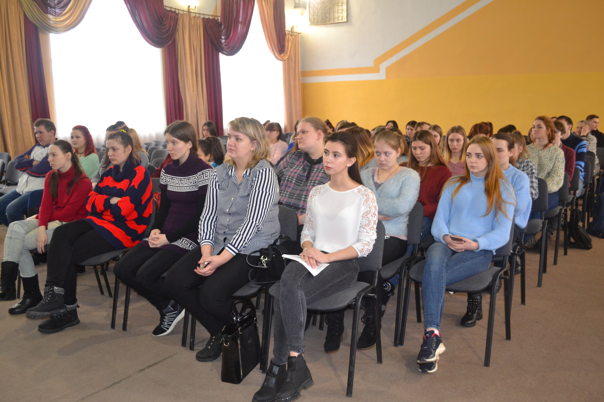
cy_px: 201
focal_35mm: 30
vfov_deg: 43.6
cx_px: 302
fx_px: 503
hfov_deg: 61.9
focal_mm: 20
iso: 1100
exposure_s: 1/60
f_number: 3.8
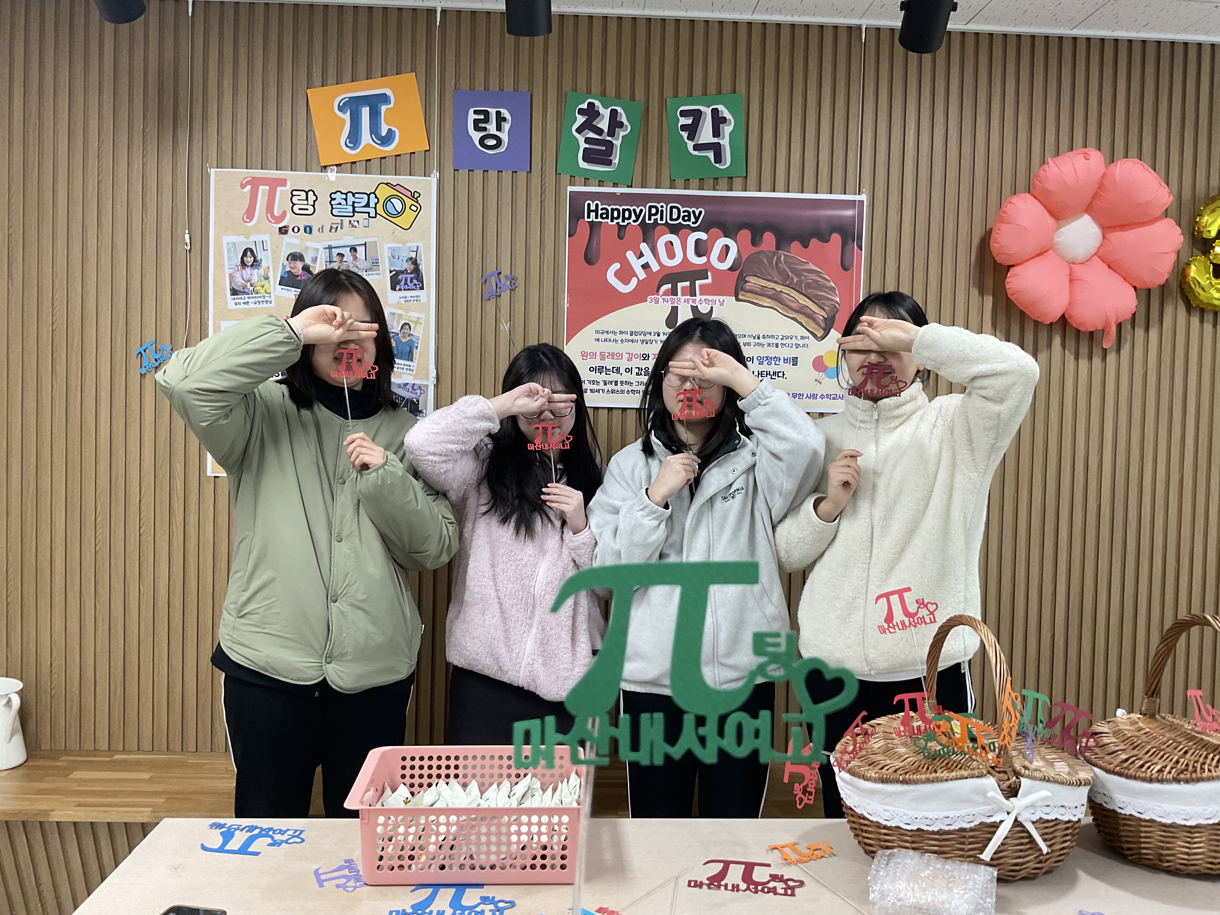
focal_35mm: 29
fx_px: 1022
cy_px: 458
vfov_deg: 48.2
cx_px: 610
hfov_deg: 61.7
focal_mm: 3
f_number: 1.8
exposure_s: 1/60
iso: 80
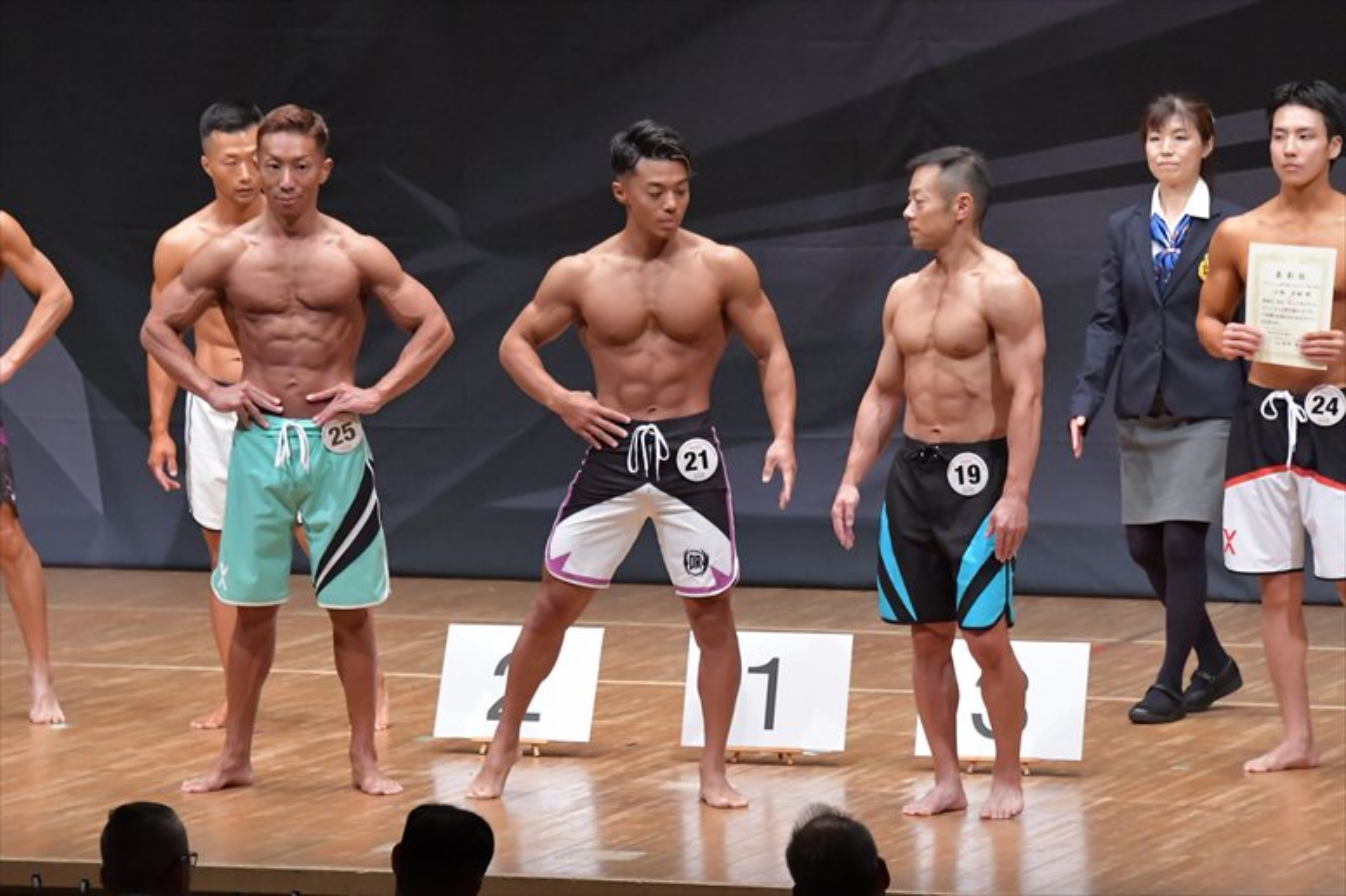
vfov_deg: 5.4
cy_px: 448
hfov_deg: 8.1
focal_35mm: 255
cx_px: 673
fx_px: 9530
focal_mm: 170
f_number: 5.6
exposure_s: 1/400
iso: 8000
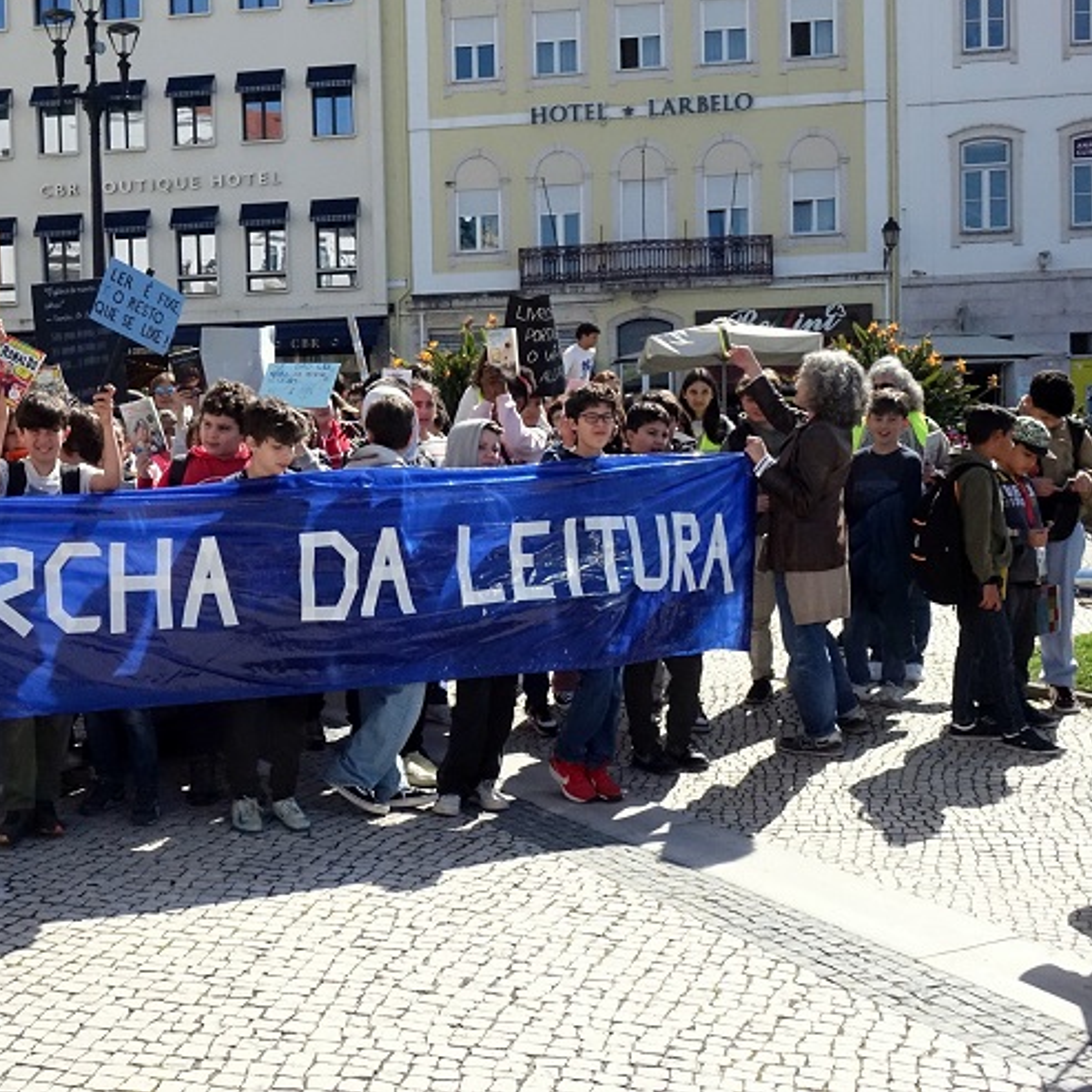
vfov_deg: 38.3
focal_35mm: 44
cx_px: 317
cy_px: 540
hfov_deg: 37.7
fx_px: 1570
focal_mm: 12.56
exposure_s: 1/640
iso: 2000
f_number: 5.6
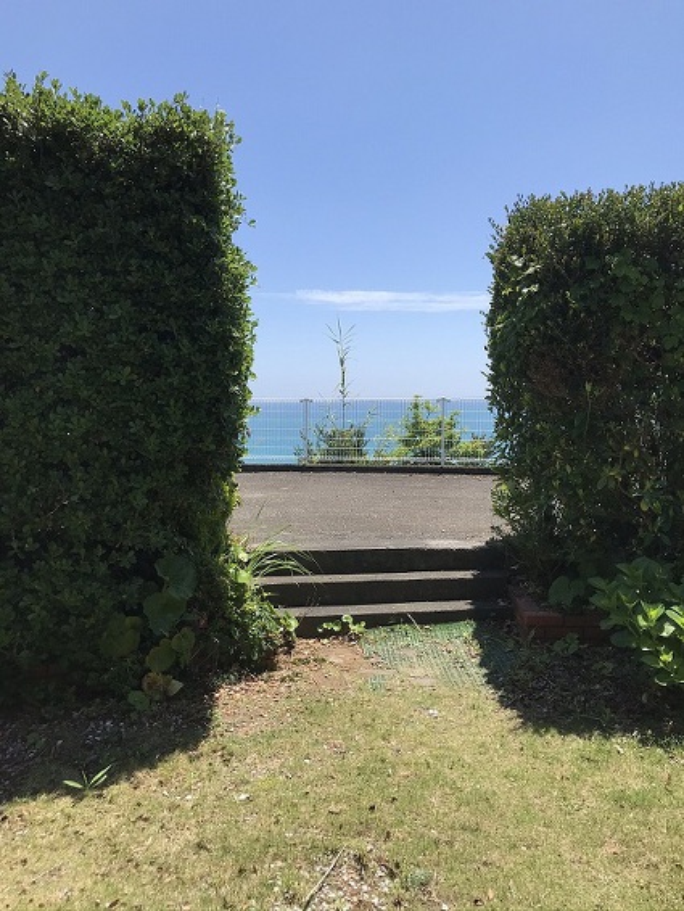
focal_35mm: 28
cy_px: 456
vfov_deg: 63.4
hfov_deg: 49.8
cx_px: 342
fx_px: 737
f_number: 1.8
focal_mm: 3.99
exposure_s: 1/2037
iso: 20
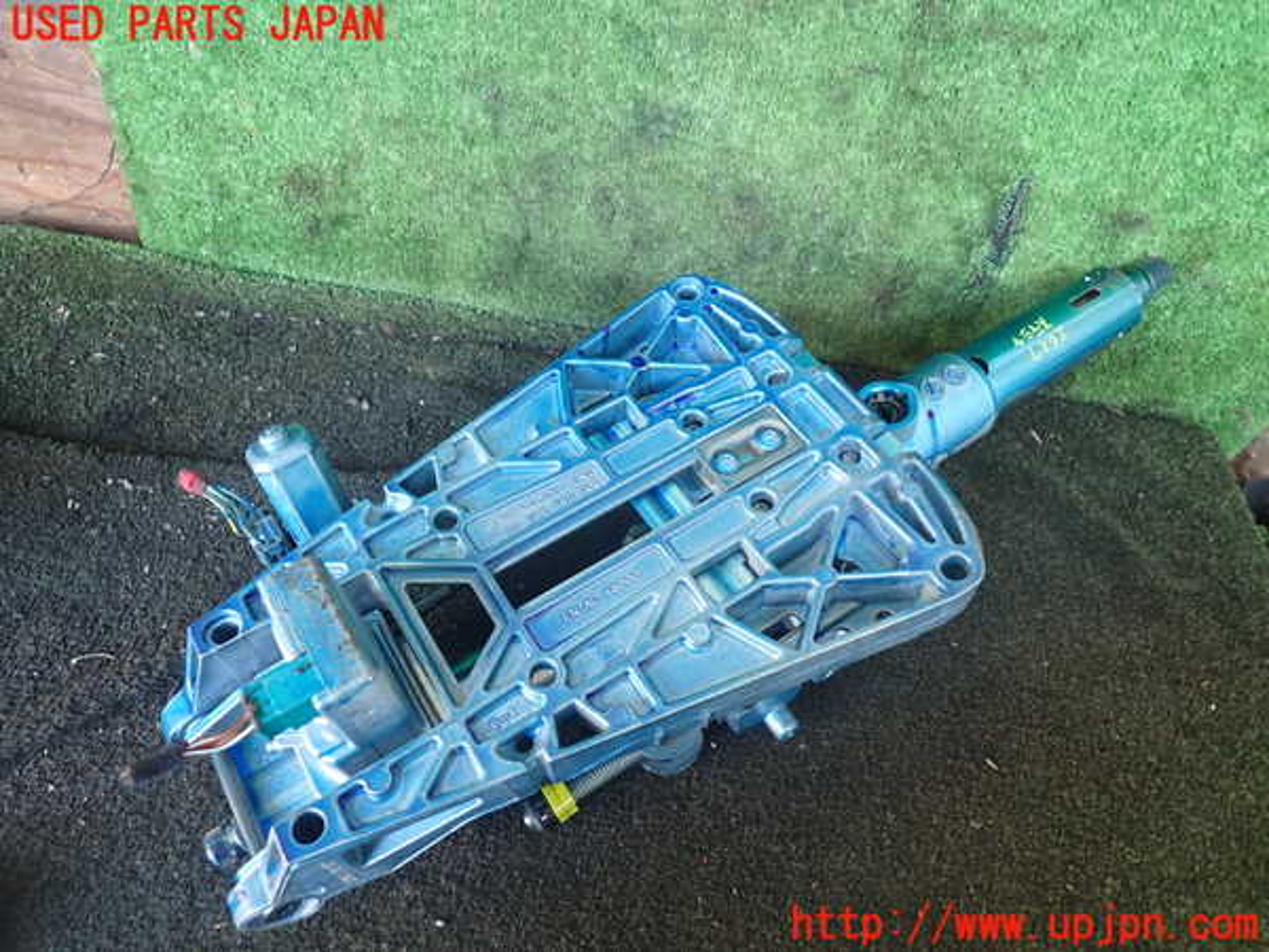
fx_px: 916
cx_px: 634
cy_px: 476
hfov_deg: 69.4
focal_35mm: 25
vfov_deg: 54.9
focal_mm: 4.5
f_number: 2
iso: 200
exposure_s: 1/50
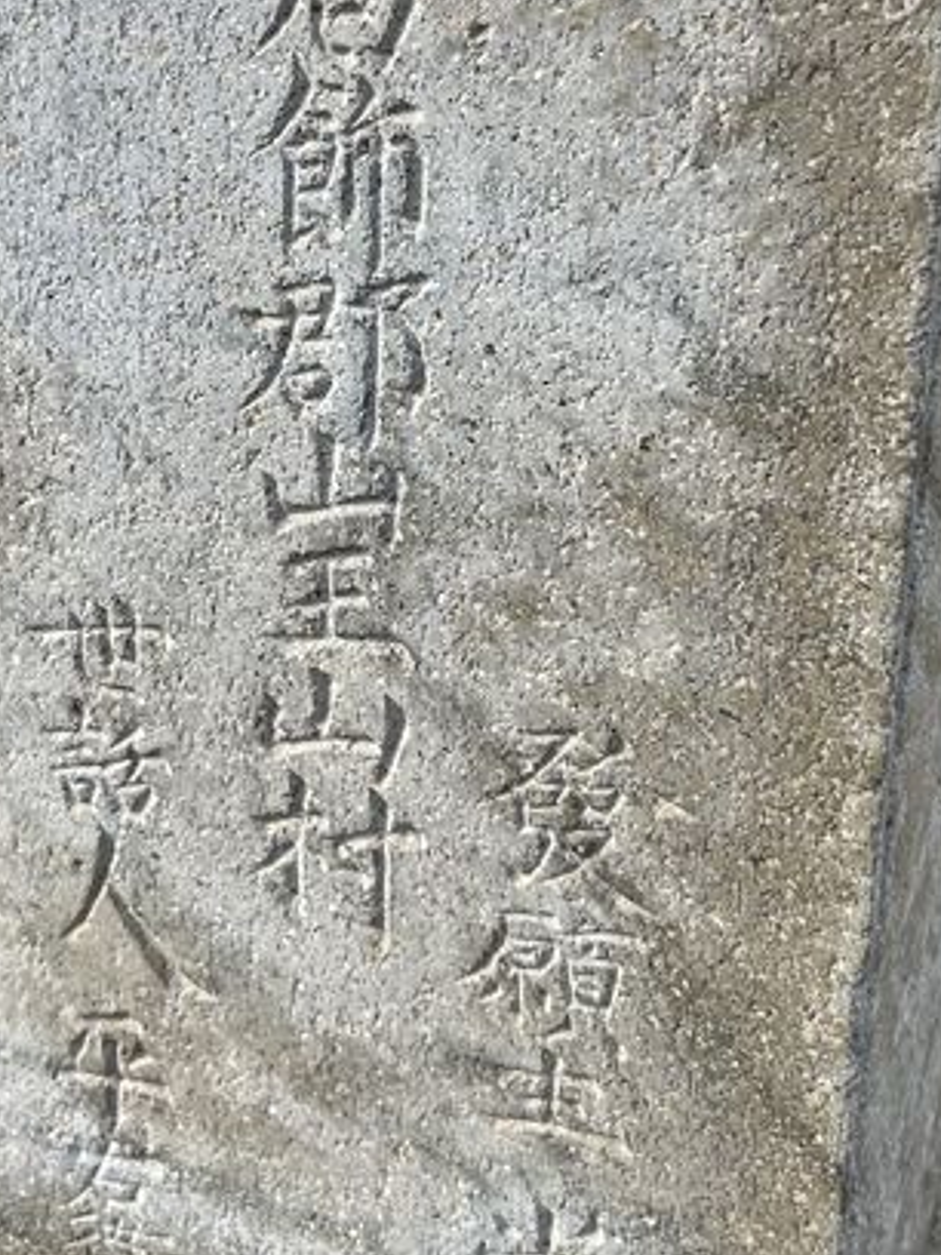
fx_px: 1849
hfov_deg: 28.5
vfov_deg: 36.4
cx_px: 403
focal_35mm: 51
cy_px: 280
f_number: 1.5
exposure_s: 1/1344
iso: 50
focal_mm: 5.7
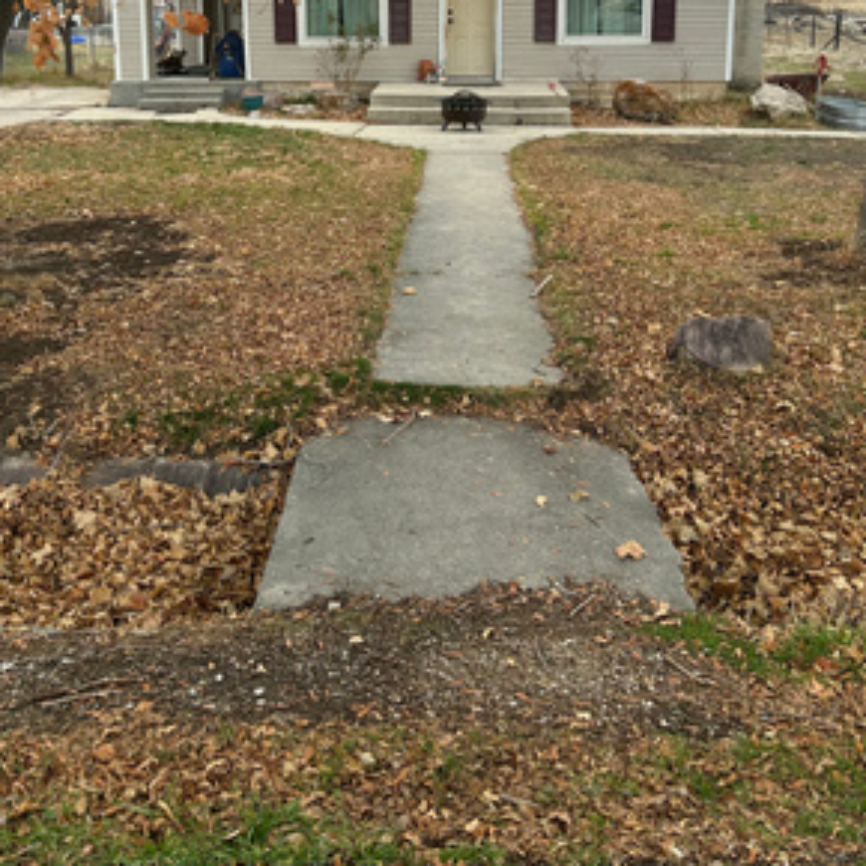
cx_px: 415
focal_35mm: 38
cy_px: 164
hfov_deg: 43.8
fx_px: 1076
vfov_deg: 41.8
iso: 50
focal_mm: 5.7
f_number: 1.5
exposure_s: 1/408
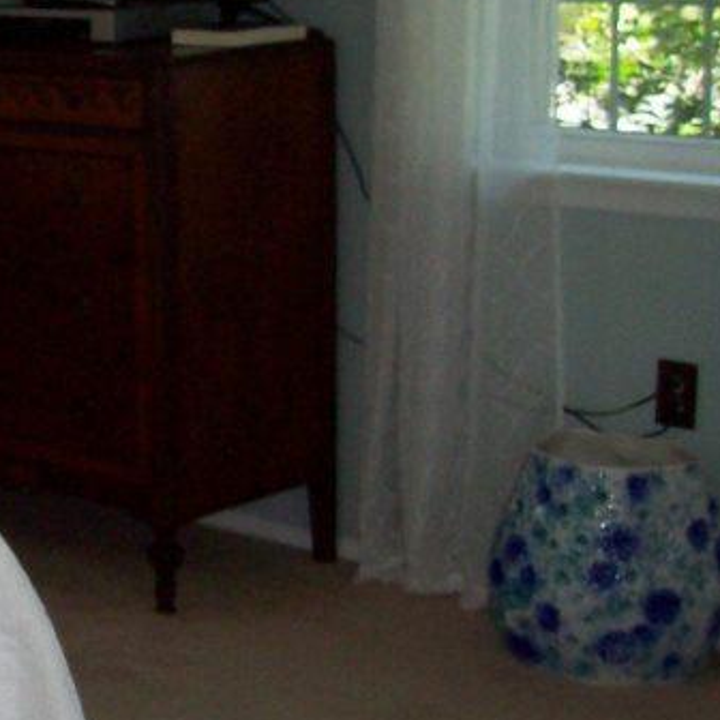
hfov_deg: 16.3
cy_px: 255
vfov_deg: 17.9
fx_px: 2283
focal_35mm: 97
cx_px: -362
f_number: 2.7
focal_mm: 6
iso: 80
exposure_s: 1/64
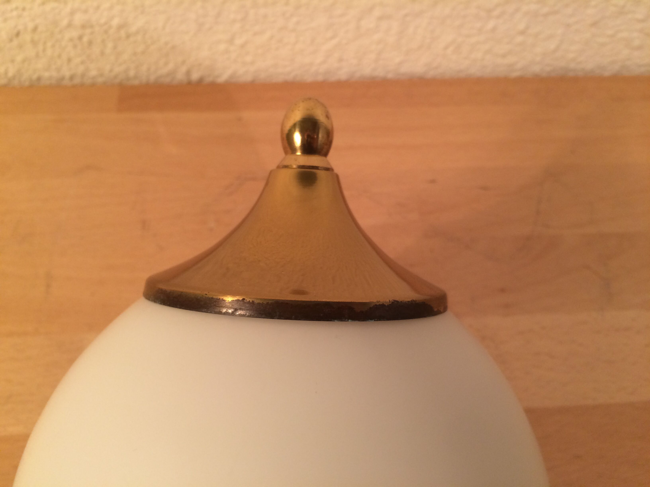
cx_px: 325
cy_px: 244
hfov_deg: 61.7
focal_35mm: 29
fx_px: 545
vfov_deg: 48.2
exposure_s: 1/33
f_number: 2.2
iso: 64
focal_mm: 4.15
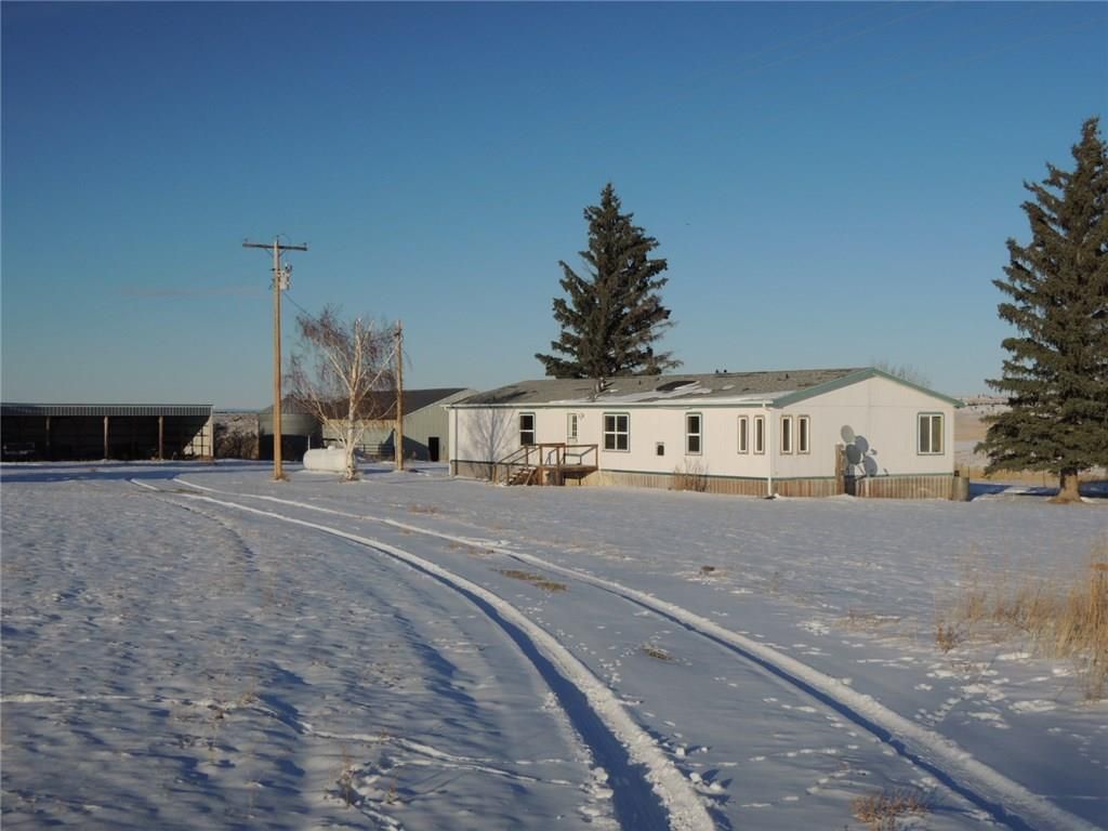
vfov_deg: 32.2
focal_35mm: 45
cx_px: 554
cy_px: 416
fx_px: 1440
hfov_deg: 42.1
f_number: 4.5
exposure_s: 1/1250
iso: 100
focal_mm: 8.1
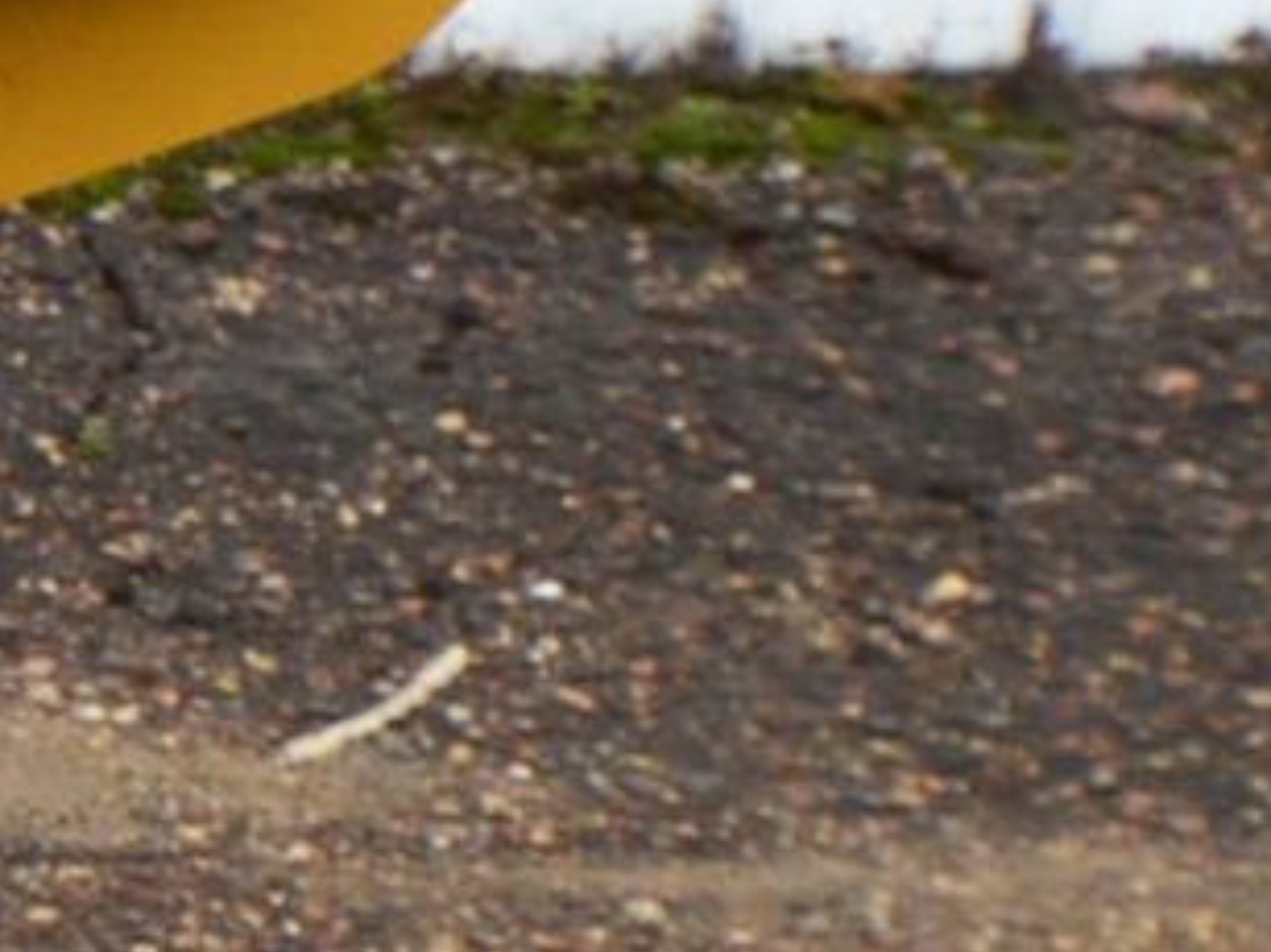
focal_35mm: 193
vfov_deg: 7.7
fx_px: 7084
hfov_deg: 8.9
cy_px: 619
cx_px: -2120
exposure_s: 1/250
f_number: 8
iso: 200
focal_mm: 24
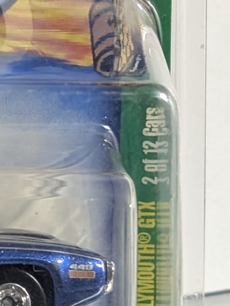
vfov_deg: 9.7
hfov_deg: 7.3
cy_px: -58
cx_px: -135
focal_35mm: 201
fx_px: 1776
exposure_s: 1/54.6
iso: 198
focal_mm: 6.9
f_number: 1.68
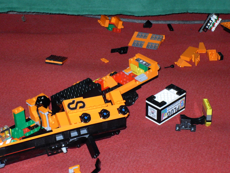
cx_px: 115
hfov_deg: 17.7
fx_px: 738
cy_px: 86
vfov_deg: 13.3
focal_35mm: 111
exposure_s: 1/90
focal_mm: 18.1
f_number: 5.2
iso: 240
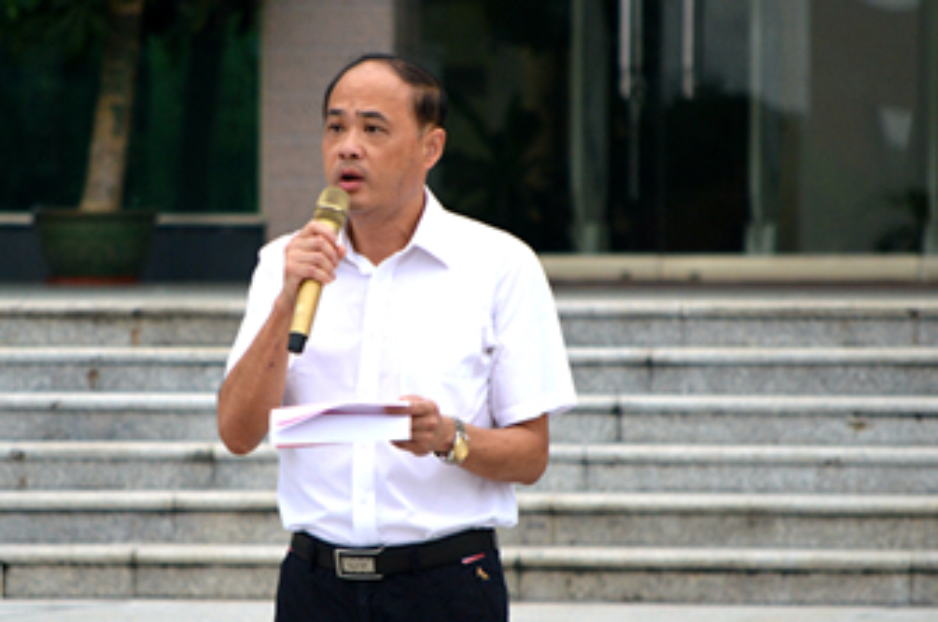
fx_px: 11651
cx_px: 364
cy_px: 338
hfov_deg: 4.6
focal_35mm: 448
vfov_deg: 3.1
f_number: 5.6
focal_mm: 200
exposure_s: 1/500
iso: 640
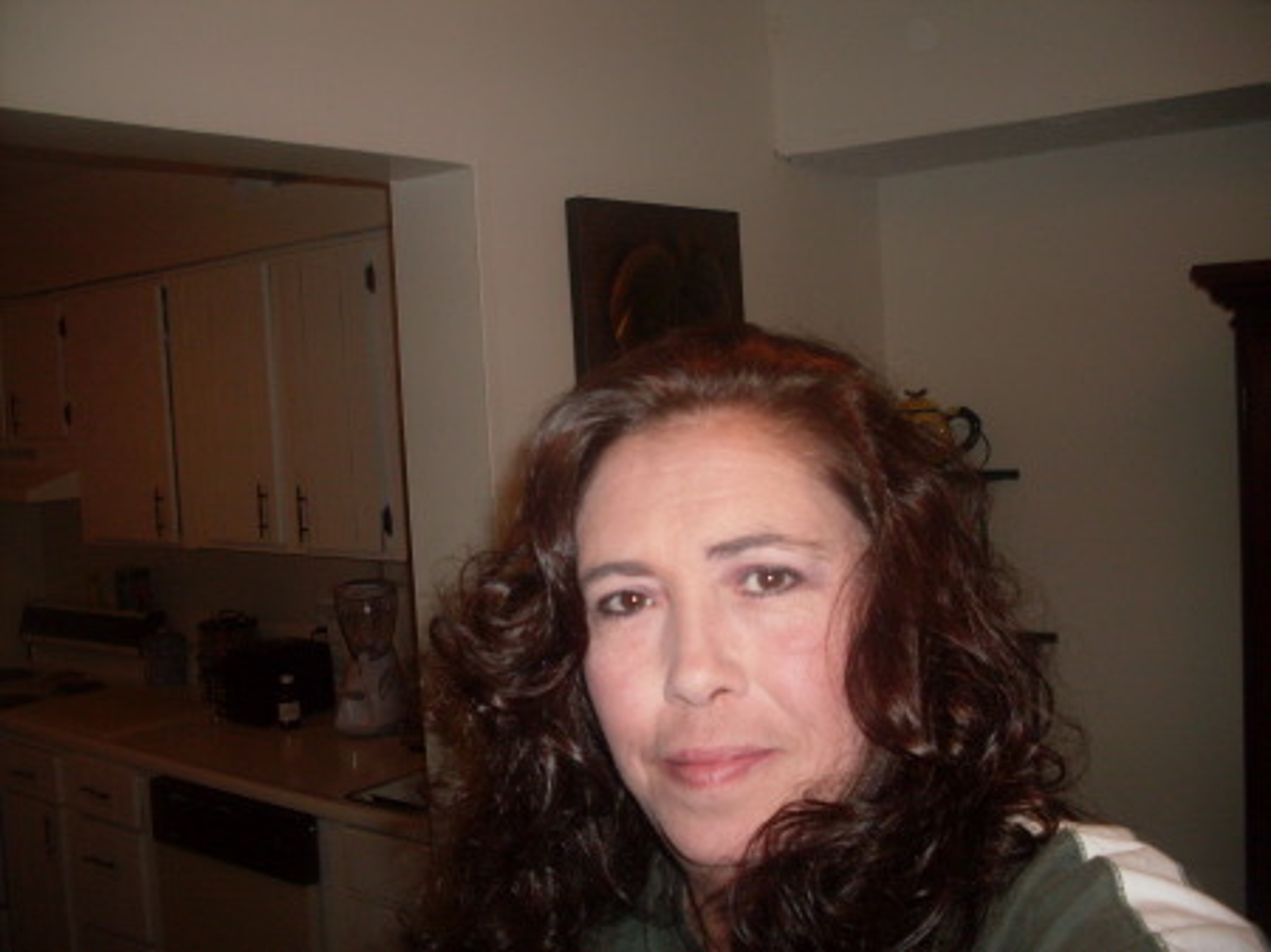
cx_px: 636
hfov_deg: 49.0
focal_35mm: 38
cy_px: 476
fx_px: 1395
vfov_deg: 37.7
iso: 100
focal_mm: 6.3
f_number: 2.8
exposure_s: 1/45
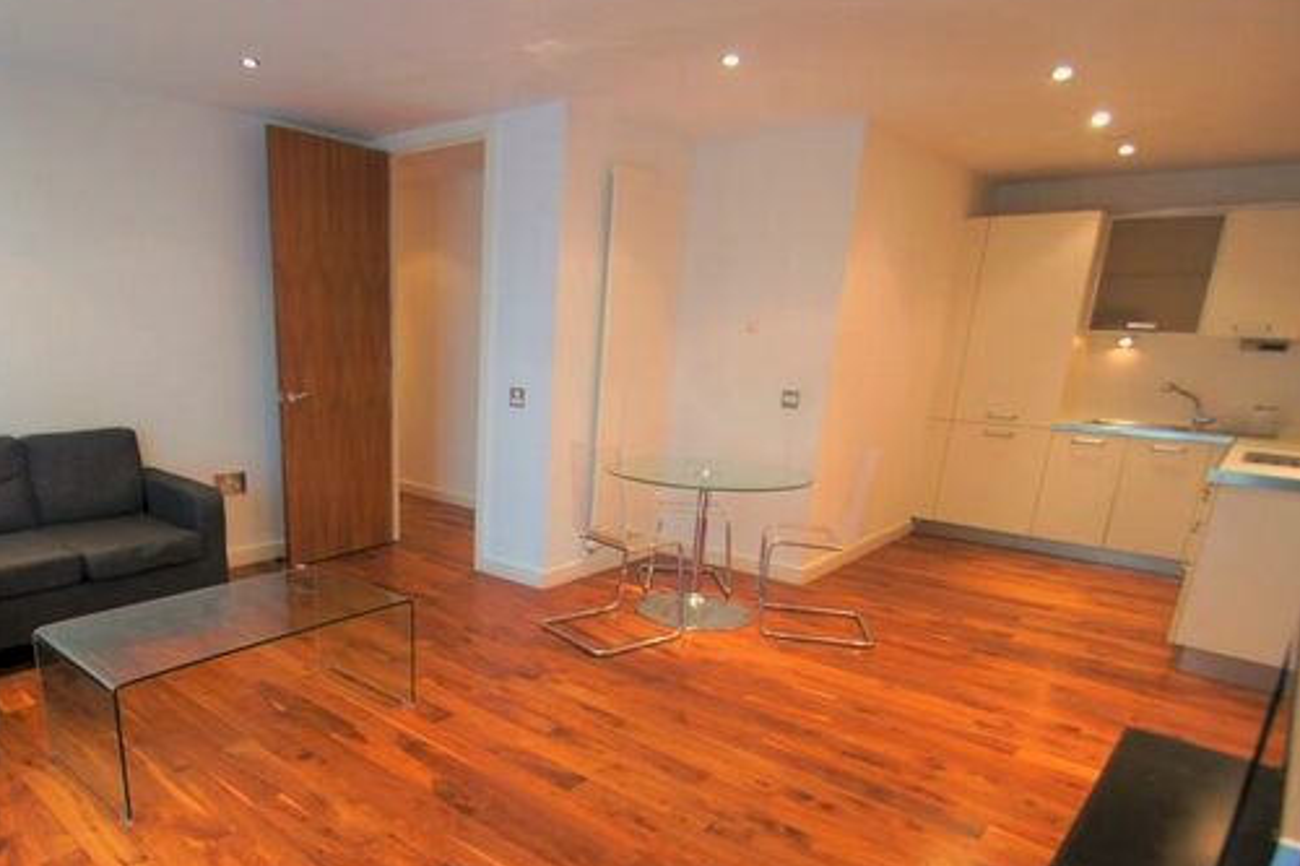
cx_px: 504
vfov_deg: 58.3
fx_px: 758
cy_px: 567
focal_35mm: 21
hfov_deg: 80.0
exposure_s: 1/30
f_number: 3.5
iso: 250
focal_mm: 10
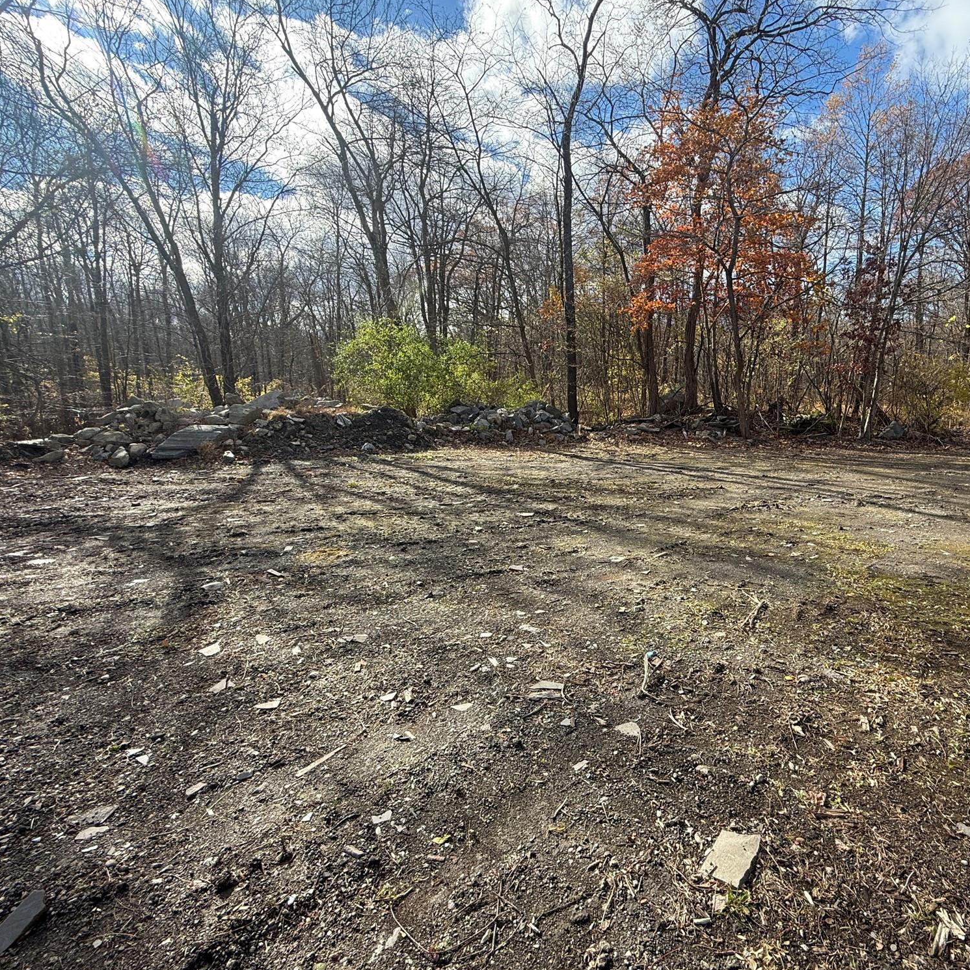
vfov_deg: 84.0
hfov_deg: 82.2
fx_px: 539
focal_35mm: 17
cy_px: 483
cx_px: 613
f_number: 2.2
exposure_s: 1/490
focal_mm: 2.22
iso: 50
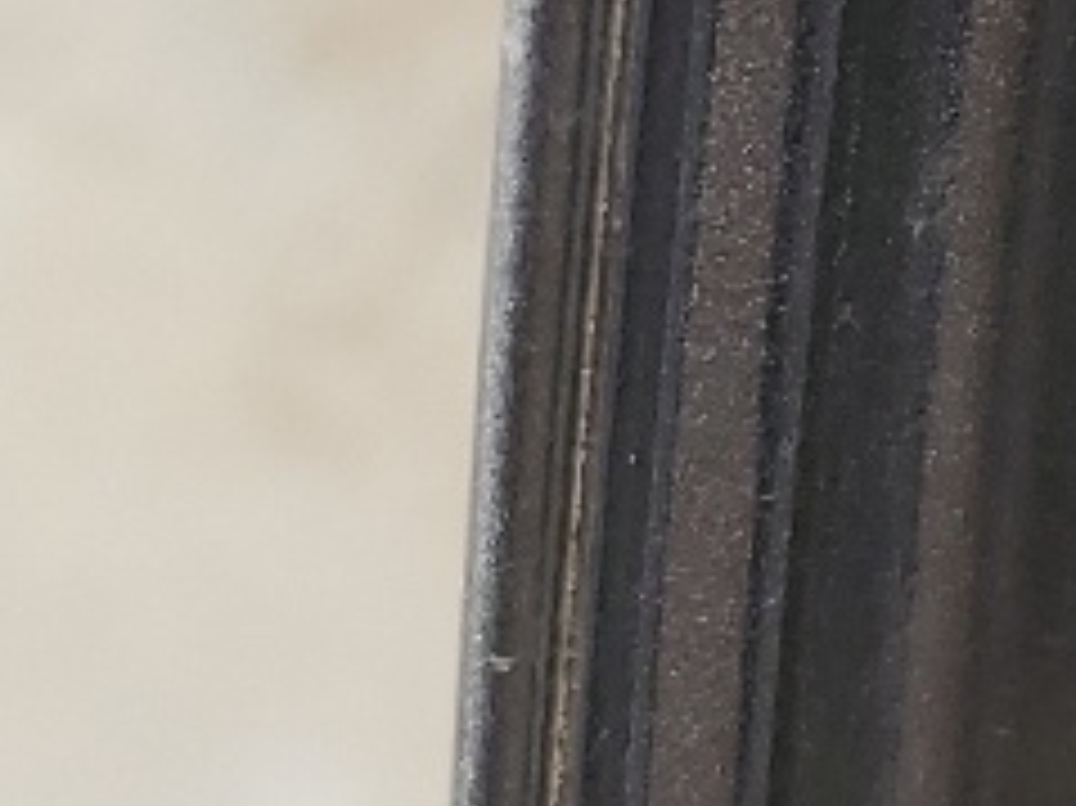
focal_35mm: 174
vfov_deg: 8.4
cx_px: 1679
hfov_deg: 10.9
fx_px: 5406
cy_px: -216
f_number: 1.5
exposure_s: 1/120
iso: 56
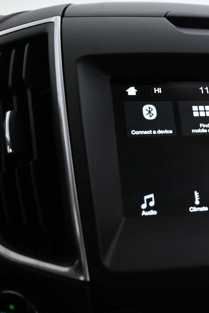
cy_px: 156
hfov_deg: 22.4
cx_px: 235
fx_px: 494
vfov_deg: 35.2
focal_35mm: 57
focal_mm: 25
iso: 2000
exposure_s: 1/40
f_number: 4.2
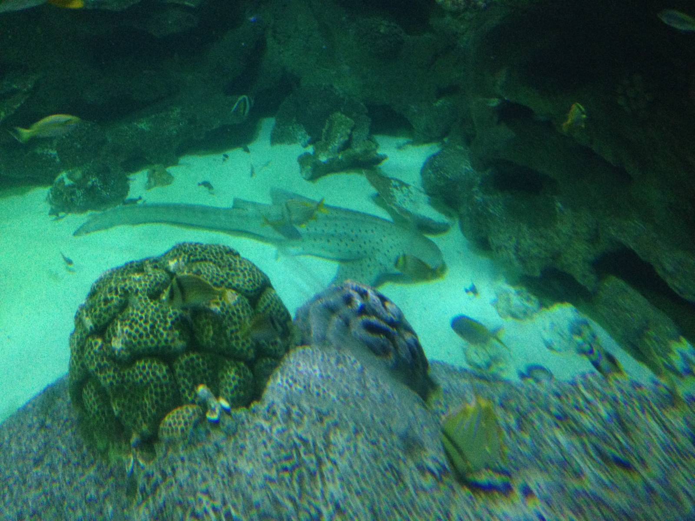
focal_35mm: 33
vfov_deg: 42.9
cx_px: 348
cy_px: 260
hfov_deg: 55.4
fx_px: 663
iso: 320
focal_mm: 4.12
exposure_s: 1/20
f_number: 2.4
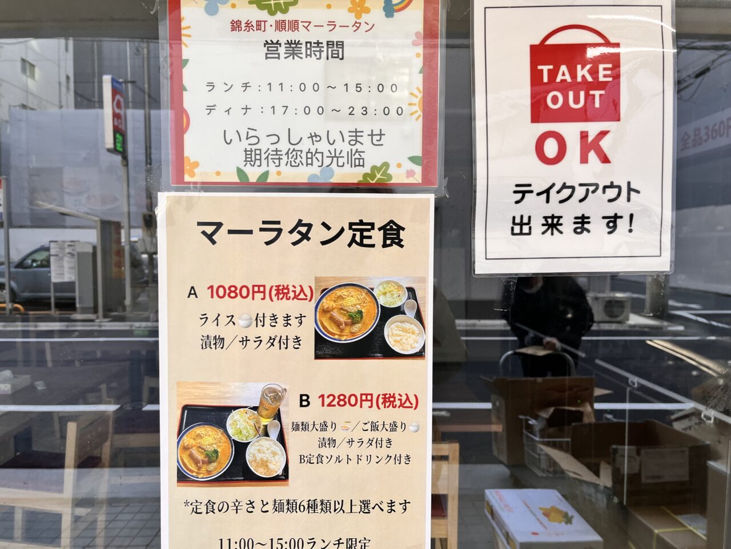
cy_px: 274
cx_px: 366
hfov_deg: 67.3
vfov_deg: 53.1
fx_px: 549
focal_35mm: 26
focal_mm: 5.1
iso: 64
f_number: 1.6
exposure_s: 1/100
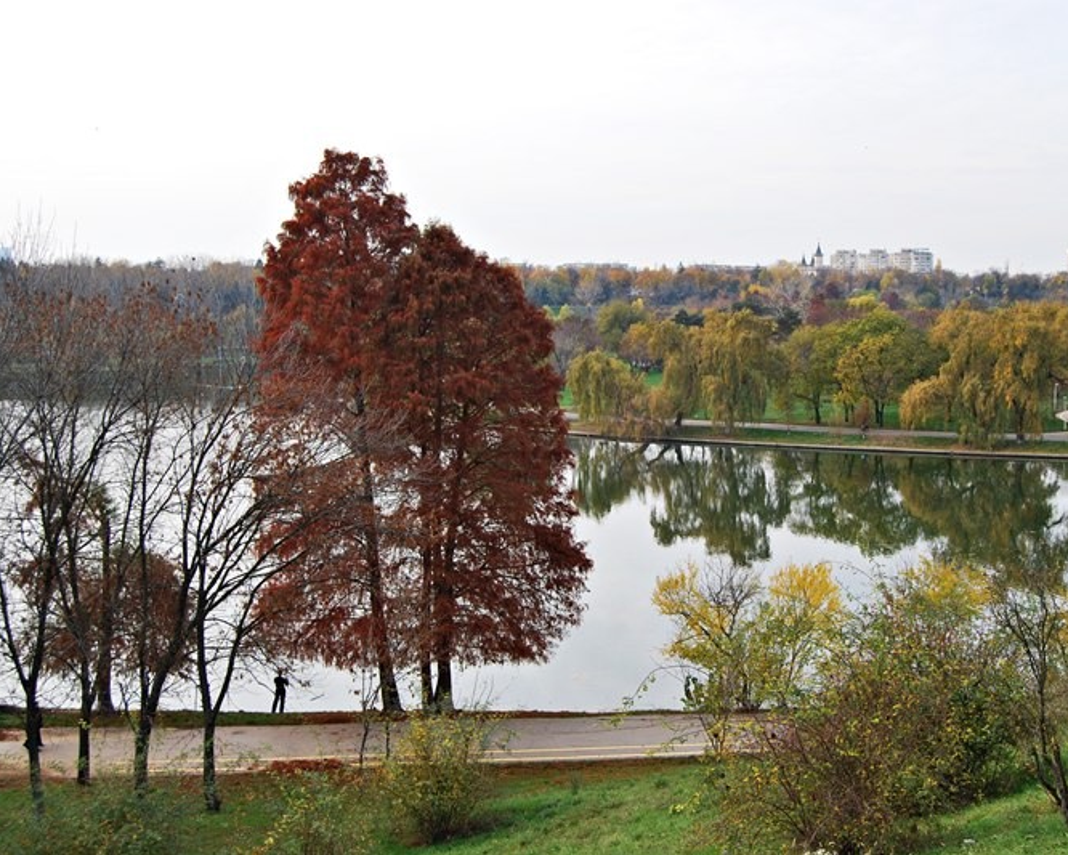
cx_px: 637
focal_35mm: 44
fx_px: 1391
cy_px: 428
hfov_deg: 41.8
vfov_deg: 34.2
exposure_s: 1/60
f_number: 8
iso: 200
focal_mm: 26
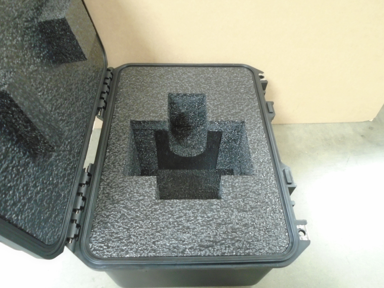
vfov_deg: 53.1
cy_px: 144
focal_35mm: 26
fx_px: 288
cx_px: 192
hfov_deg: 67.3
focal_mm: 4.6
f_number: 3.2
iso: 400
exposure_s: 1/8
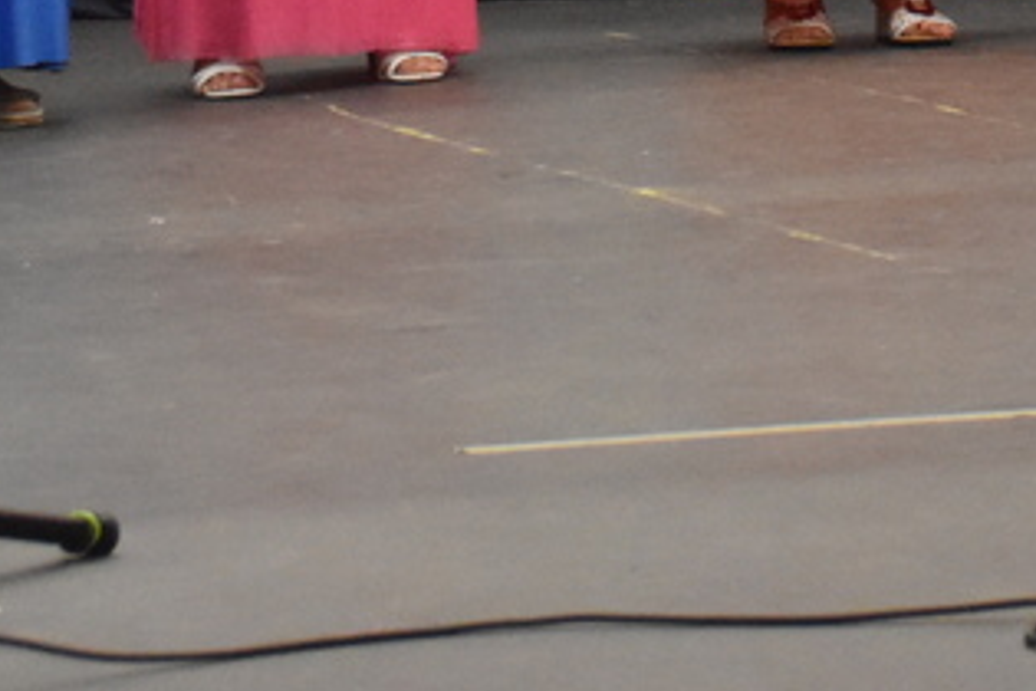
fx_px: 5968
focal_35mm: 207
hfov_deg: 9.8
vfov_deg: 6.4
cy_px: -744
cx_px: 1089
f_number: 4.5
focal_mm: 29
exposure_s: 1/200
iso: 3200
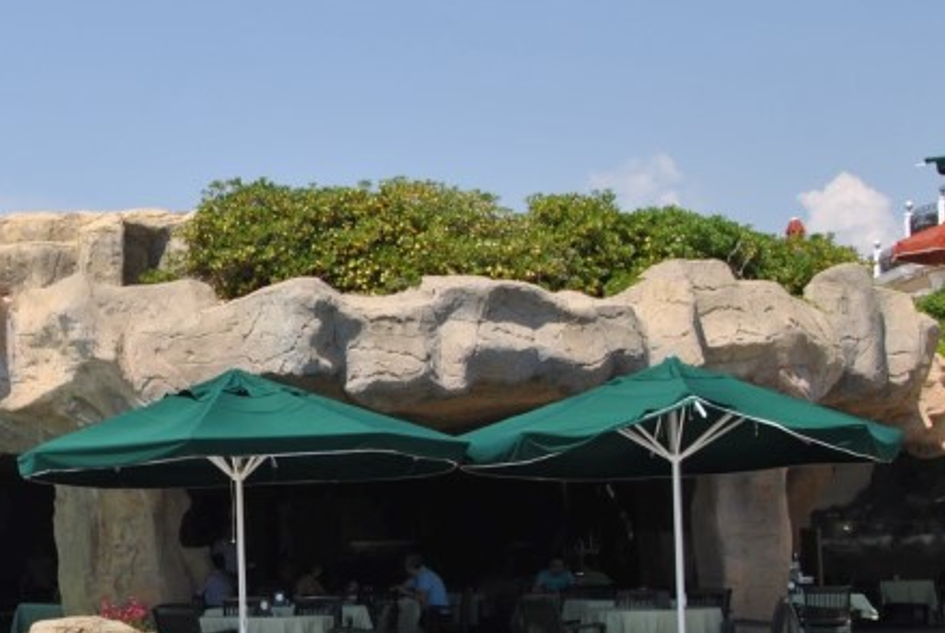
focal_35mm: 94
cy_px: 398
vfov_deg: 14.6
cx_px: -42
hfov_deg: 20.8
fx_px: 2471
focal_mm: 24
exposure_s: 1/250
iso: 100
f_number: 8
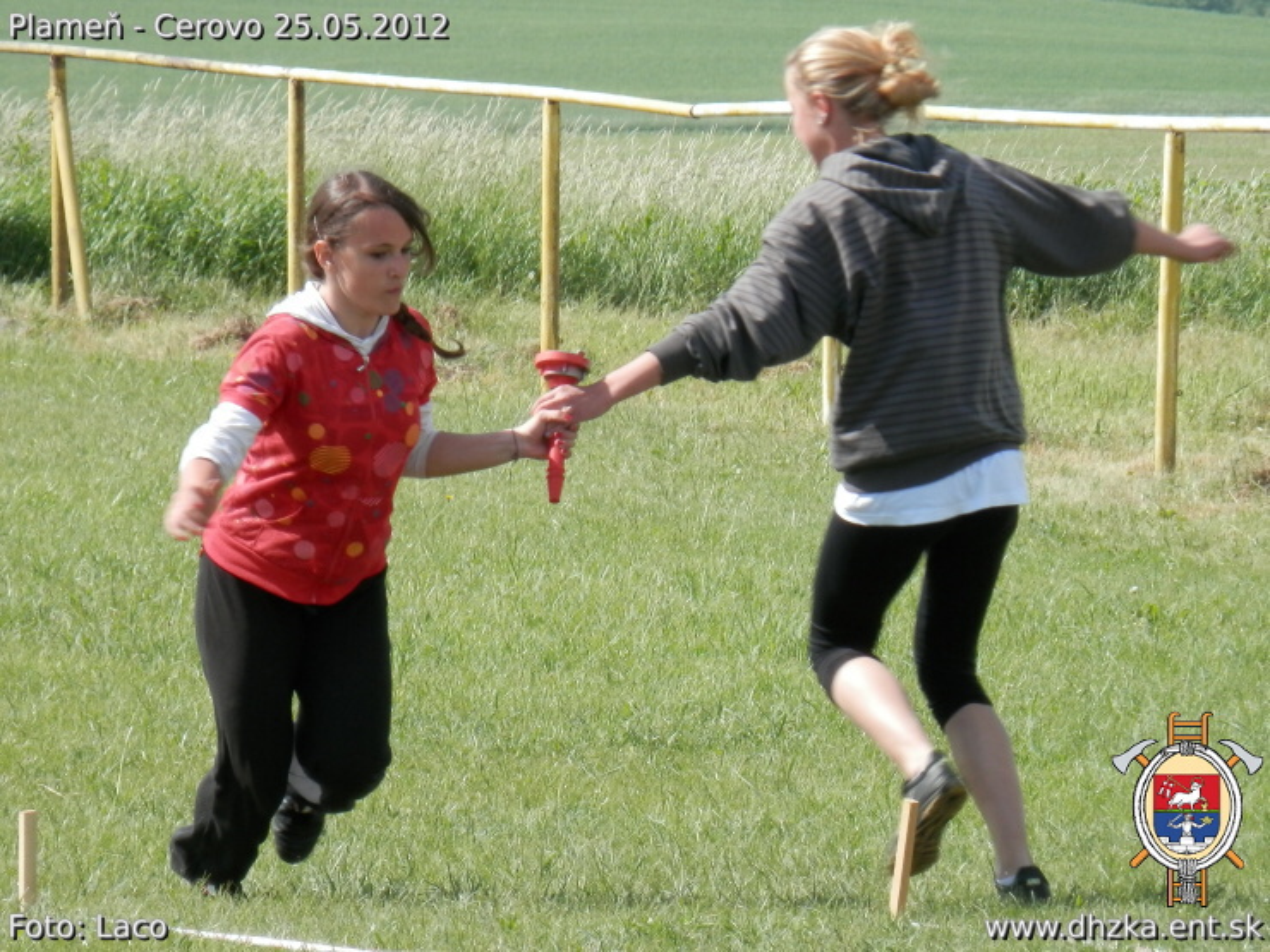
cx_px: 635
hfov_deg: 4.9
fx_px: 14712
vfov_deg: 3.7
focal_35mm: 401
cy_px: 476
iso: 100
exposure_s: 1/200
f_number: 6.9
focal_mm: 71.6
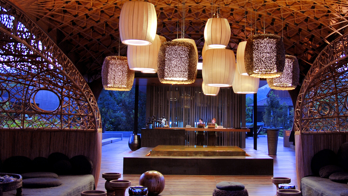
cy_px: 70
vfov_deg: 28.3
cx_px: 208
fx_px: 386
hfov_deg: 48.3
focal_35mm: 42
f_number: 3.5
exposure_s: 1/1.3
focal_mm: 17
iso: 100
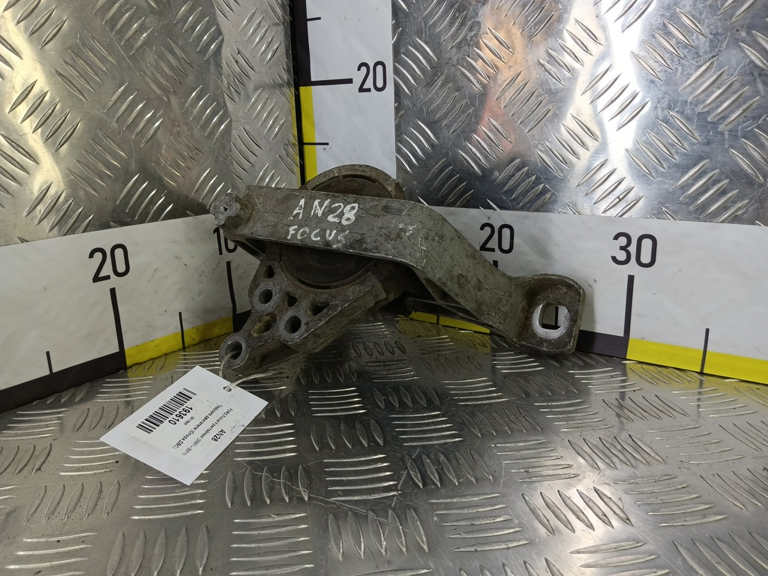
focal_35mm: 23
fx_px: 510
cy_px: 288
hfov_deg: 73.9
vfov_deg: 58.9
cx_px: 384
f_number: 1.6
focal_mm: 4.11
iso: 98
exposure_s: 1/50
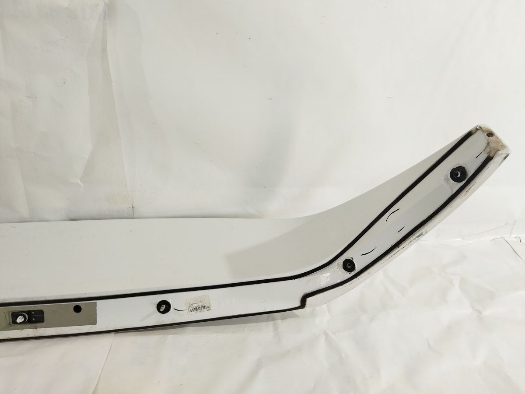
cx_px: 262
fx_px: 409
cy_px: 197
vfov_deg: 51.4
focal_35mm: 27
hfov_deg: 65.3
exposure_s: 1/50
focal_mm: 4.71
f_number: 1.79
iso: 109
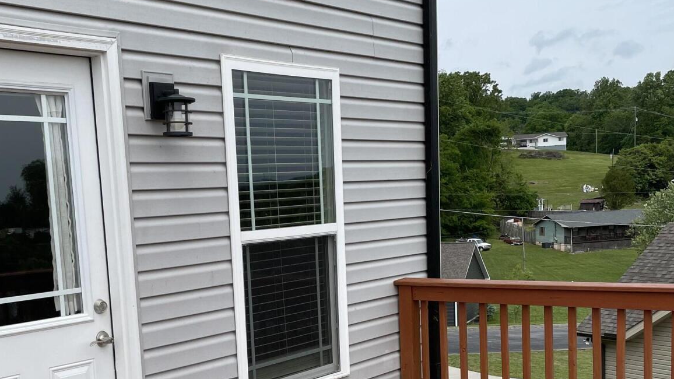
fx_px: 876
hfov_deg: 41.8
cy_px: 324
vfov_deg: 23.9
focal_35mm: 49
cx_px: 257
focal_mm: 4.2
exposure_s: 1/4132
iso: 32
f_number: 1.6
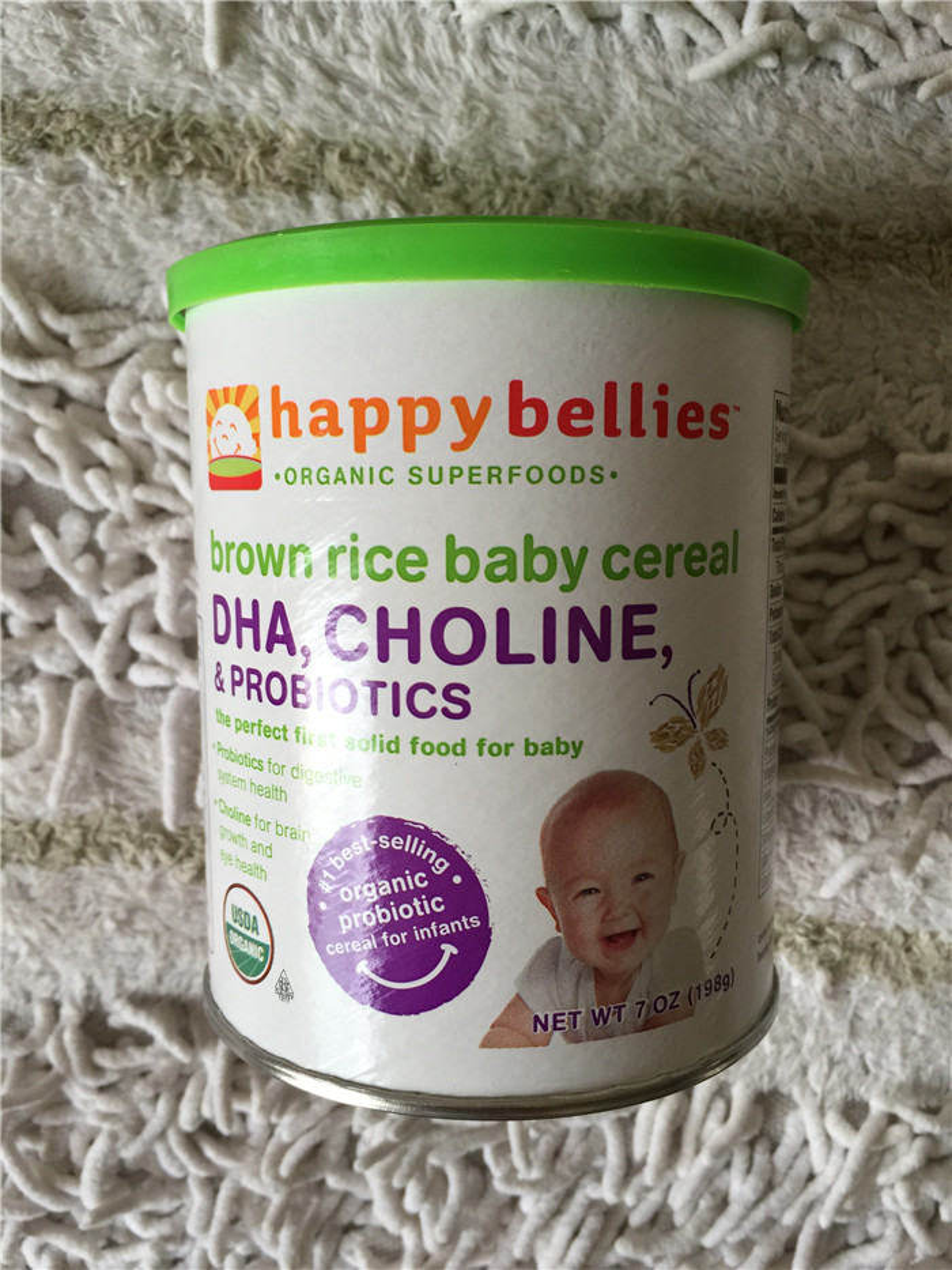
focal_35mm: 29
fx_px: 1063
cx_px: 476
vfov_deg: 61.7
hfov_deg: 48.2
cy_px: 635
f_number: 2.2
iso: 32
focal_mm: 4.15
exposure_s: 1/40
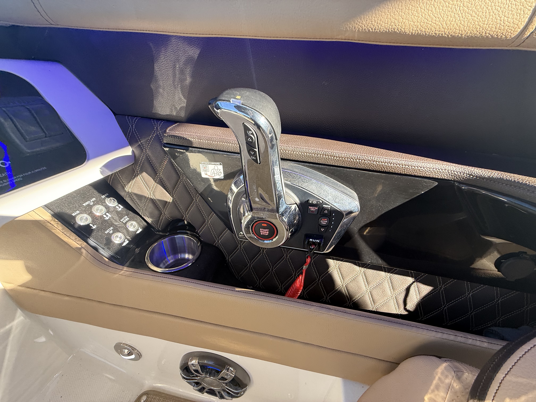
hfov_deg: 102.1
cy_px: 201
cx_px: 268
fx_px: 217
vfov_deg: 85.7
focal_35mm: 14
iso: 50
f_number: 2.2
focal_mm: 2.22
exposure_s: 1/176
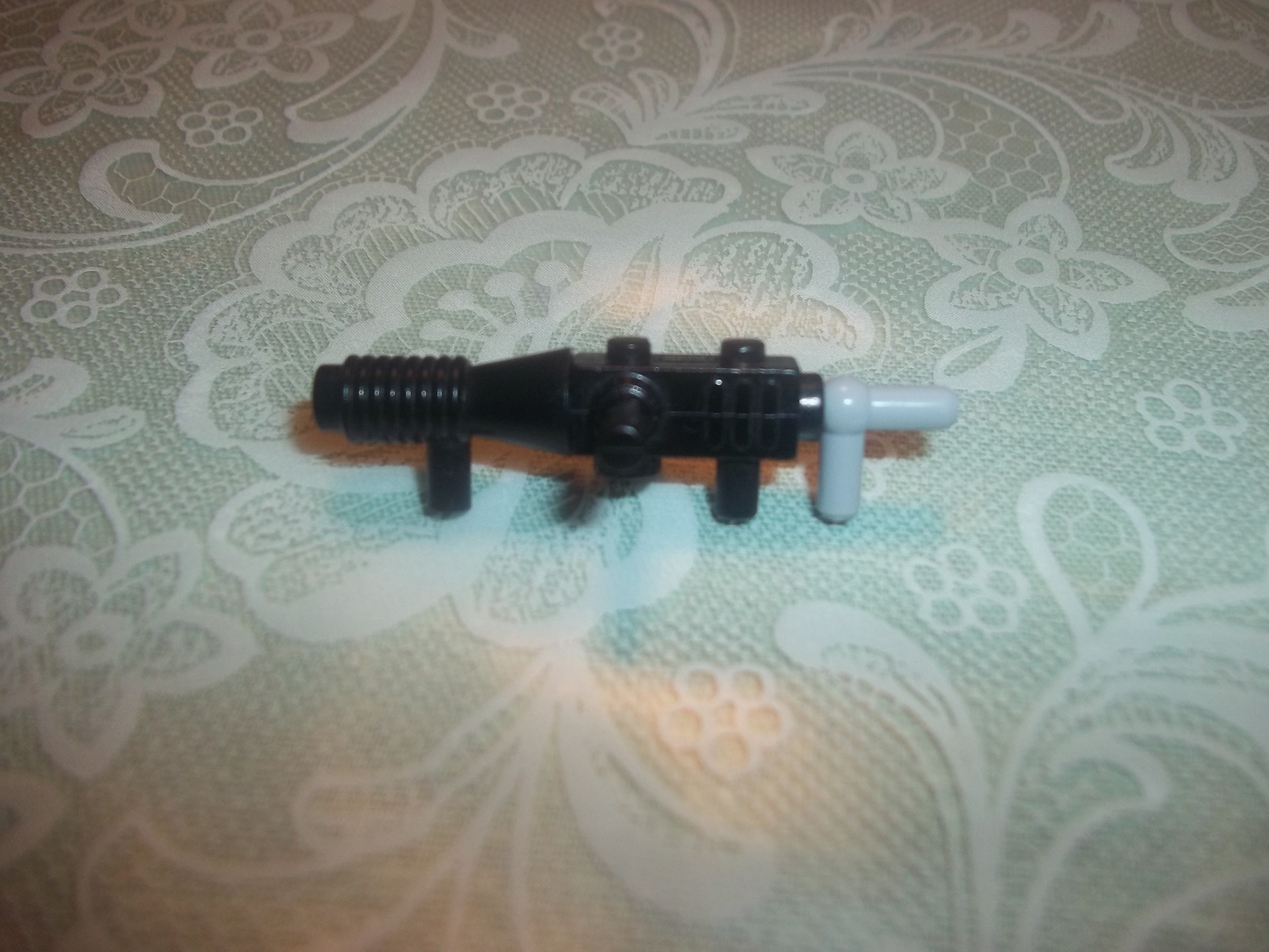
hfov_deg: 56.8
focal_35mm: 32
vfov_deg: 44.2
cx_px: 634
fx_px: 1173
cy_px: 476
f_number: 2.9
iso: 80
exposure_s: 1/30
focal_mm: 5.7
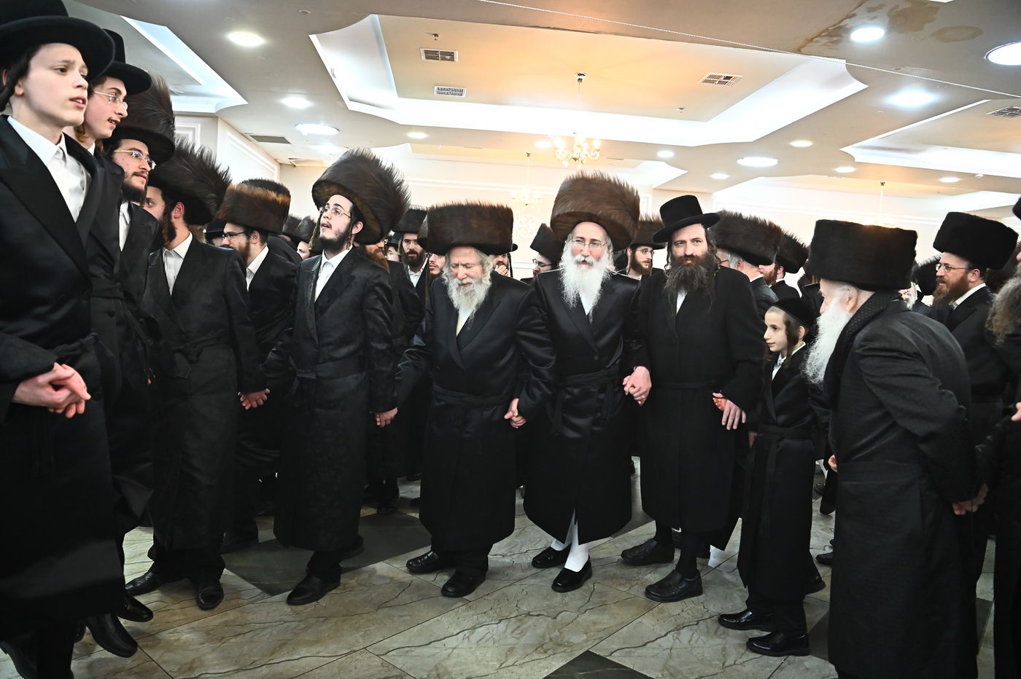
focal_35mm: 24
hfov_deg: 73.8
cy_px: 340
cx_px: 510
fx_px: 680
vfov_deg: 53.1
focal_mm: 24
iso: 5000
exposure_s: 1/200
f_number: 4.5
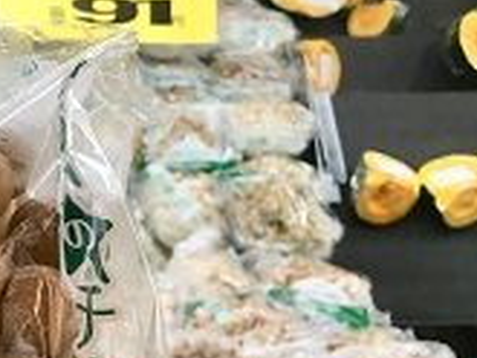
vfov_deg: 18.7
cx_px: -101
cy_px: 195
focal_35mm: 79
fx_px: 1089
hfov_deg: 22.7
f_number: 2.2
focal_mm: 4.15
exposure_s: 1/40
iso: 25
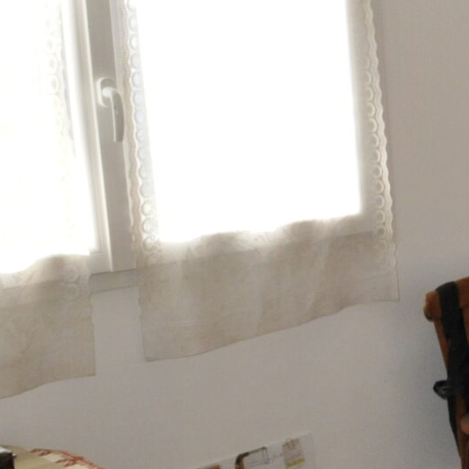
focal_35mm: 61
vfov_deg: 28.1
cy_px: 185
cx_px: 1100
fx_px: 935
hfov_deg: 15.6
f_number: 7.1
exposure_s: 1/320
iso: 800
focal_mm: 10
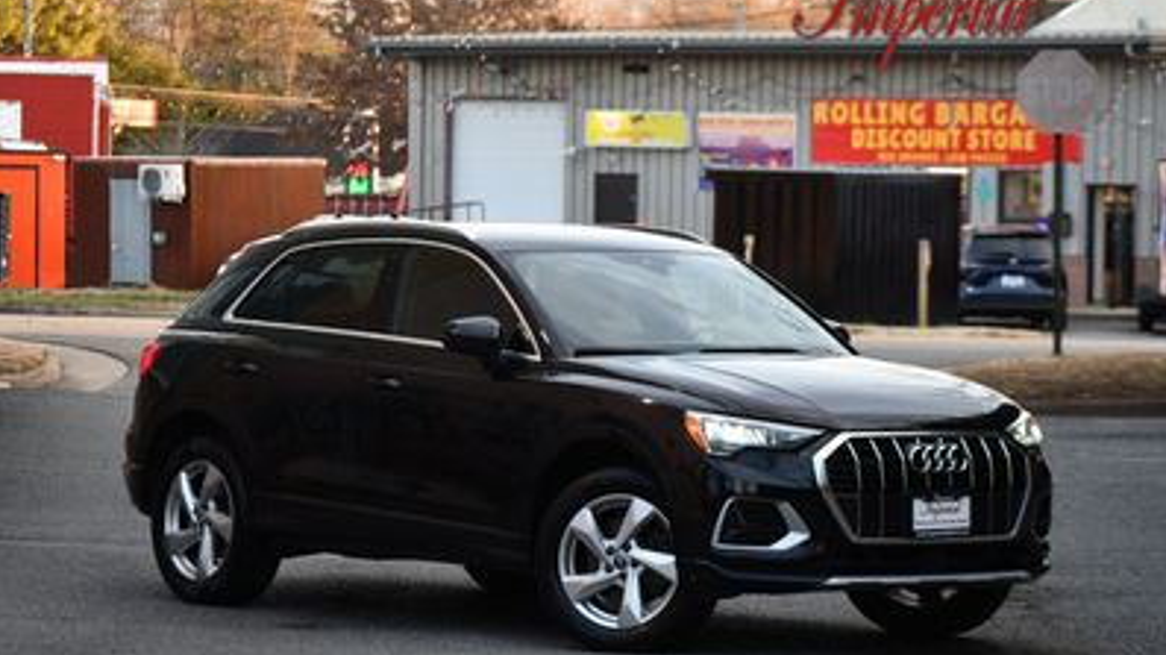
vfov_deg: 8.1
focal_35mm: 150
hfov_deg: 14.3
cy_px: 304
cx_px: 582
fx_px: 4636
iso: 640
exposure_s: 1/250
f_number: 4.8
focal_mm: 95
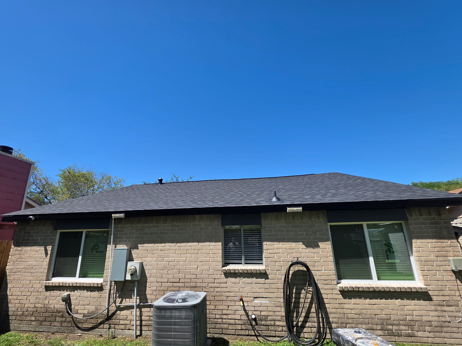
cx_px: 225
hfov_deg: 102.0
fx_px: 187
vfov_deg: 85.5
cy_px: 185
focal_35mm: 14
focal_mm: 2.2
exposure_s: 1/1874
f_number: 1.9
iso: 40
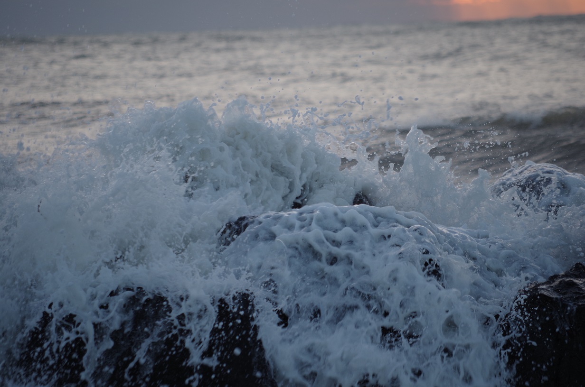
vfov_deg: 4.6
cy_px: 194
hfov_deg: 6.9
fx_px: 4865
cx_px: 292
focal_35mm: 300
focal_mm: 200
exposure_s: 1/200
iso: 200
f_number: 5.6
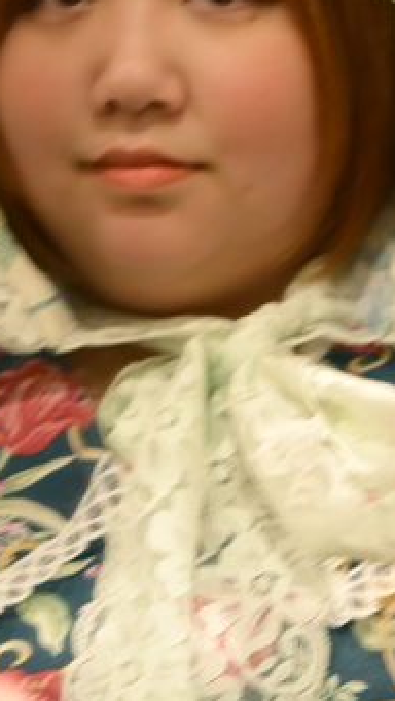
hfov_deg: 4.3
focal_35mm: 279
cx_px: -43
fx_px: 5191
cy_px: 738
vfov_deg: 7.7
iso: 320
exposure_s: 1/30
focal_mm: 56
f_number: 1.8
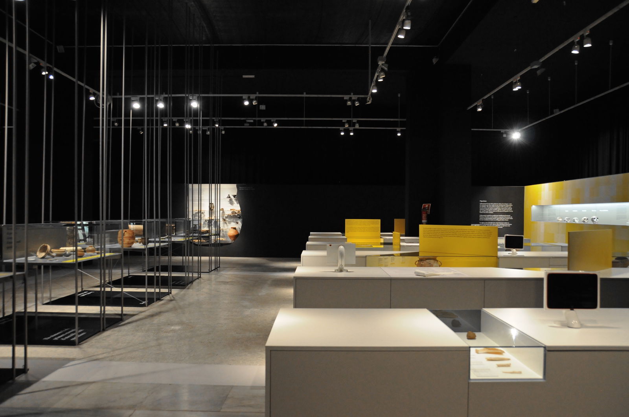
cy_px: 208
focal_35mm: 30
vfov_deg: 43.5
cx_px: 314
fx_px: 523
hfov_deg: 62.0
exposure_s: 1/30
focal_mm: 20
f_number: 4
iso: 1250
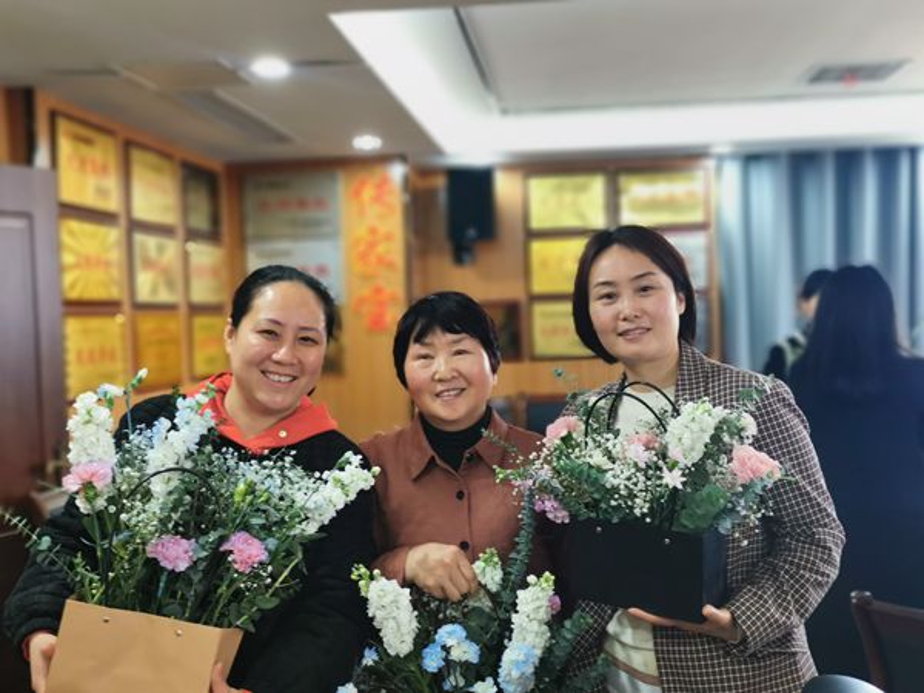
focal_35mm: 39
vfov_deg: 36.8
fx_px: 1041
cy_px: 346
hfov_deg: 47.9
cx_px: 462
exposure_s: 1/50
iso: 200
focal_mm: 5.58
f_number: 1.8
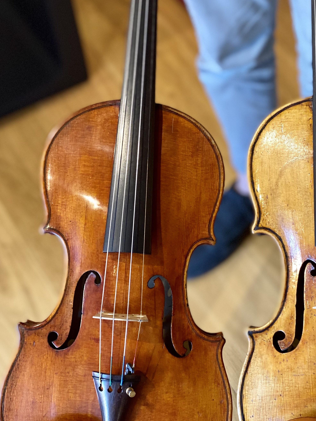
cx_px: 232
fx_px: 974
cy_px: 250
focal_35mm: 80
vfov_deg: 24.4
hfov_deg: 18.3
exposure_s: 1/33
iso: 125
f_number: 2
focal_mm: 6
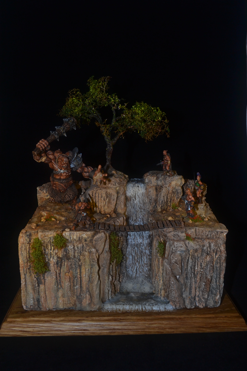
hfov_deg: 36.9
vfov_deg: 53.1
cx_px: 124
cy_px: 186
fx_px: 370
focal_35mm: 36
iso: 100
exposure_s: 1/60
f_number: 8
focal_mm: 24
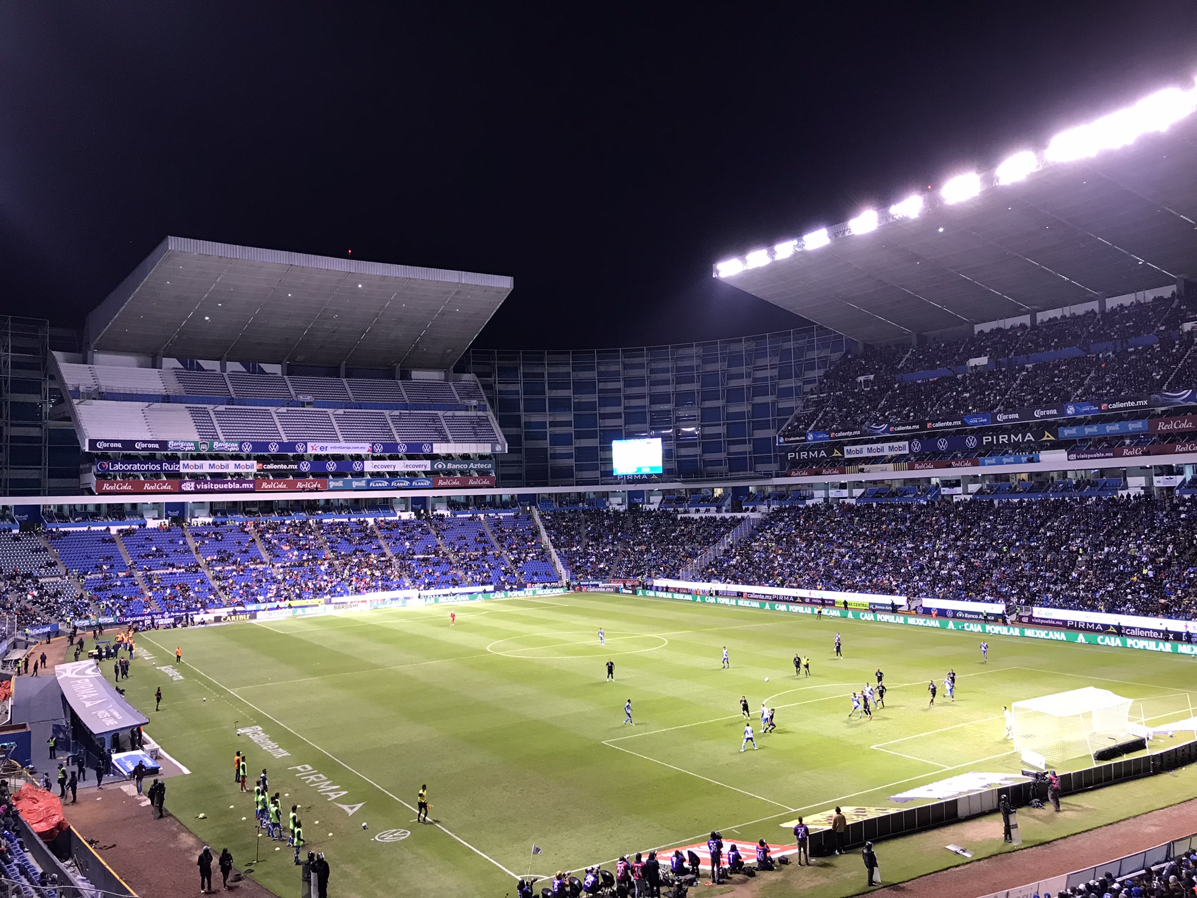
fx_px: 968
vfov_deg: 49.7
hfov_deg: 63.4
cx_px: 598
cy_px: 449
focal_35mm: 28
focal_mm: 3.99
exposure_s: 1/20
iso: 40
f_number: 1.8
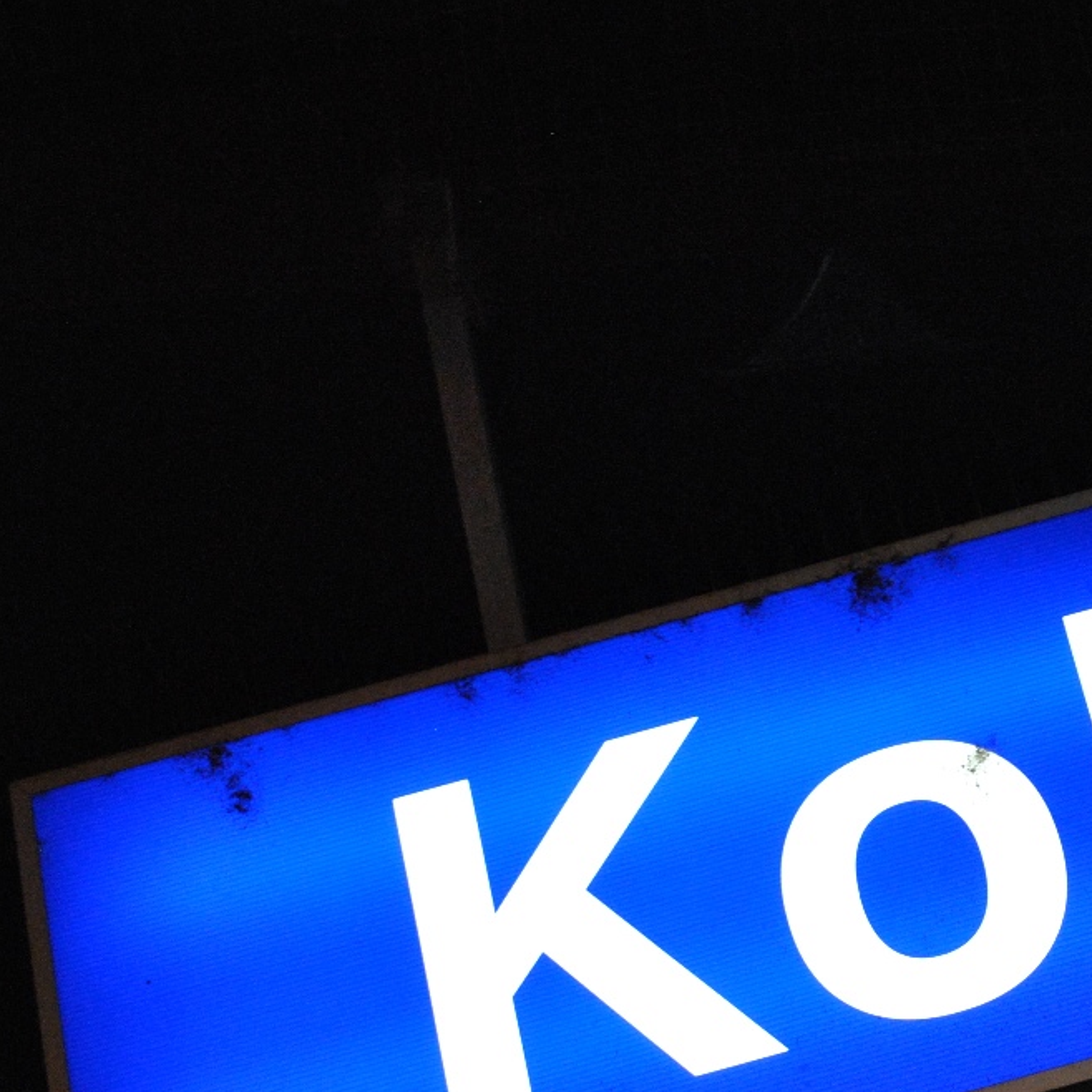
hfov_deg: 18.8
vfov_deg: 19.2
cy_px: 802
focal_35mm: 90
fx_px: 3212
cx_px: 1062
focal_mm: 32
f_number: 4.8
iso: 1000
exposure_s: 1/30
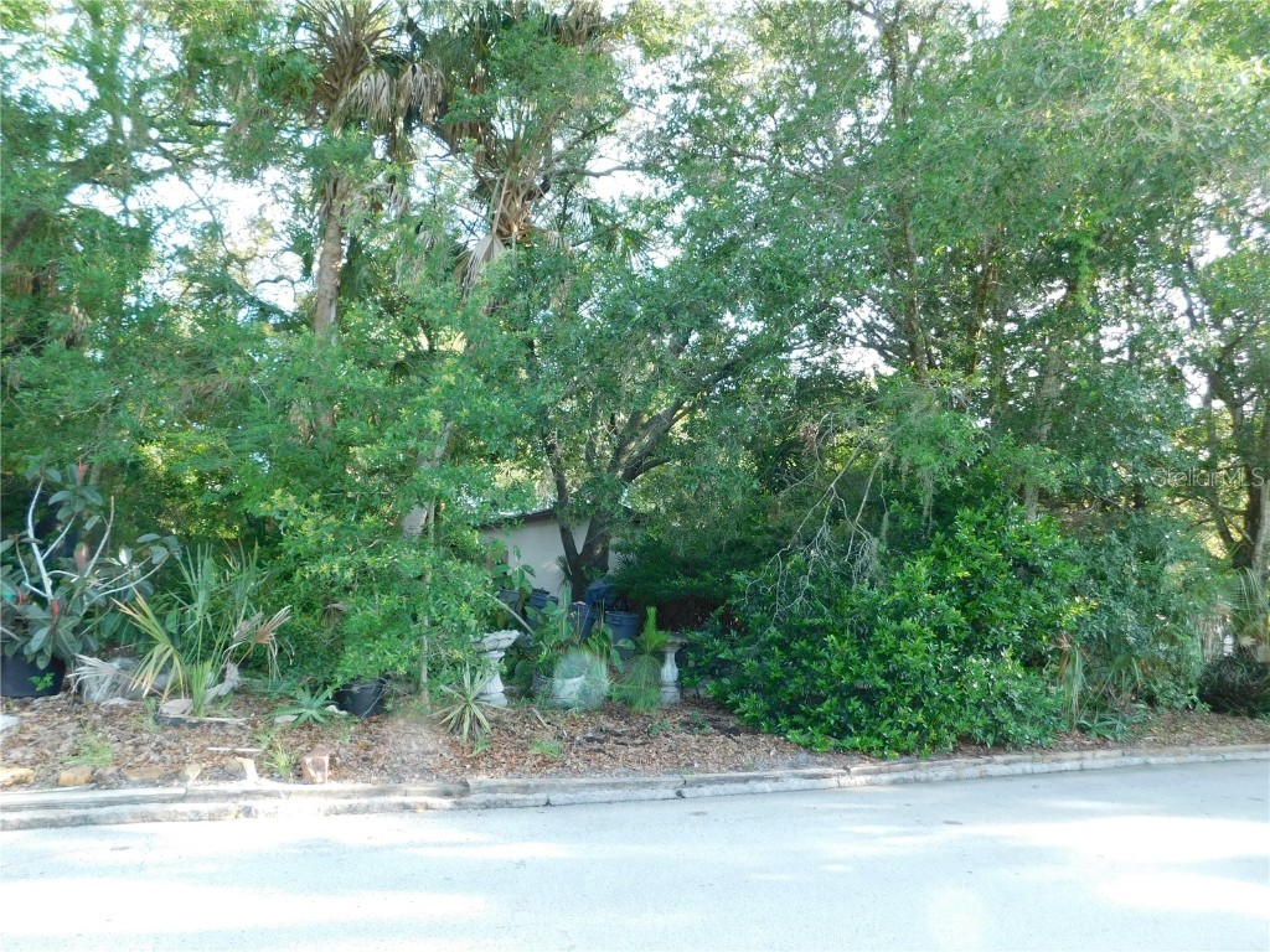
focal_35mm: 23
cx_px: 635
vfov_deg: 58.9
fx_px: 844
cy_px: 476
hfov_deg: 73.9
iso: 125
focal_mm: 4
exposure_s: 1/80
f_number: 3
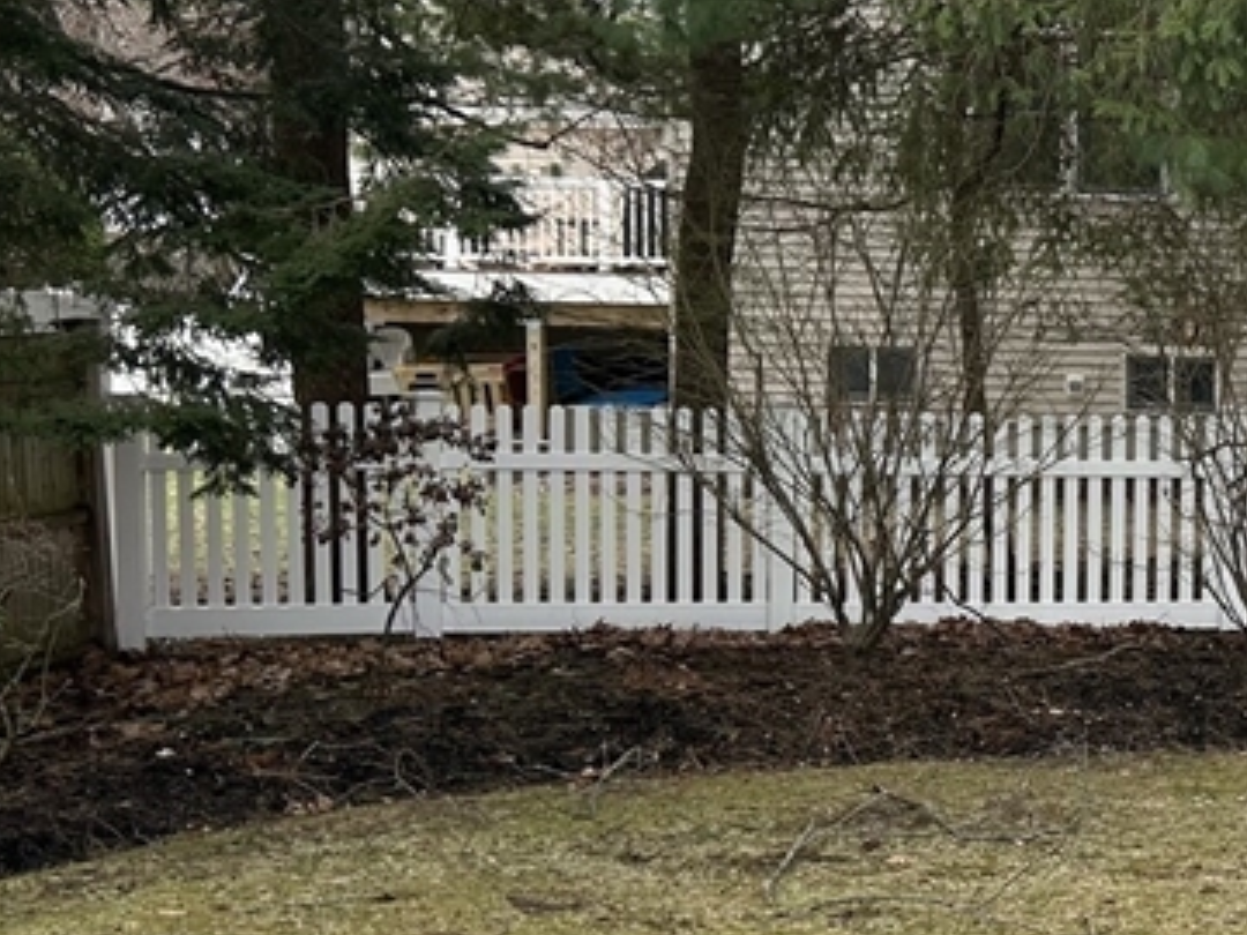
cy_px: 599
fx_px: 2666
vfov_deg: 19.9
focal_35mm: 74
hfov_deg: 24.0
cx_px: 1496
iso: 50
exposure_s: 1/827
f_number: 1.5
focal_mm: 5.7
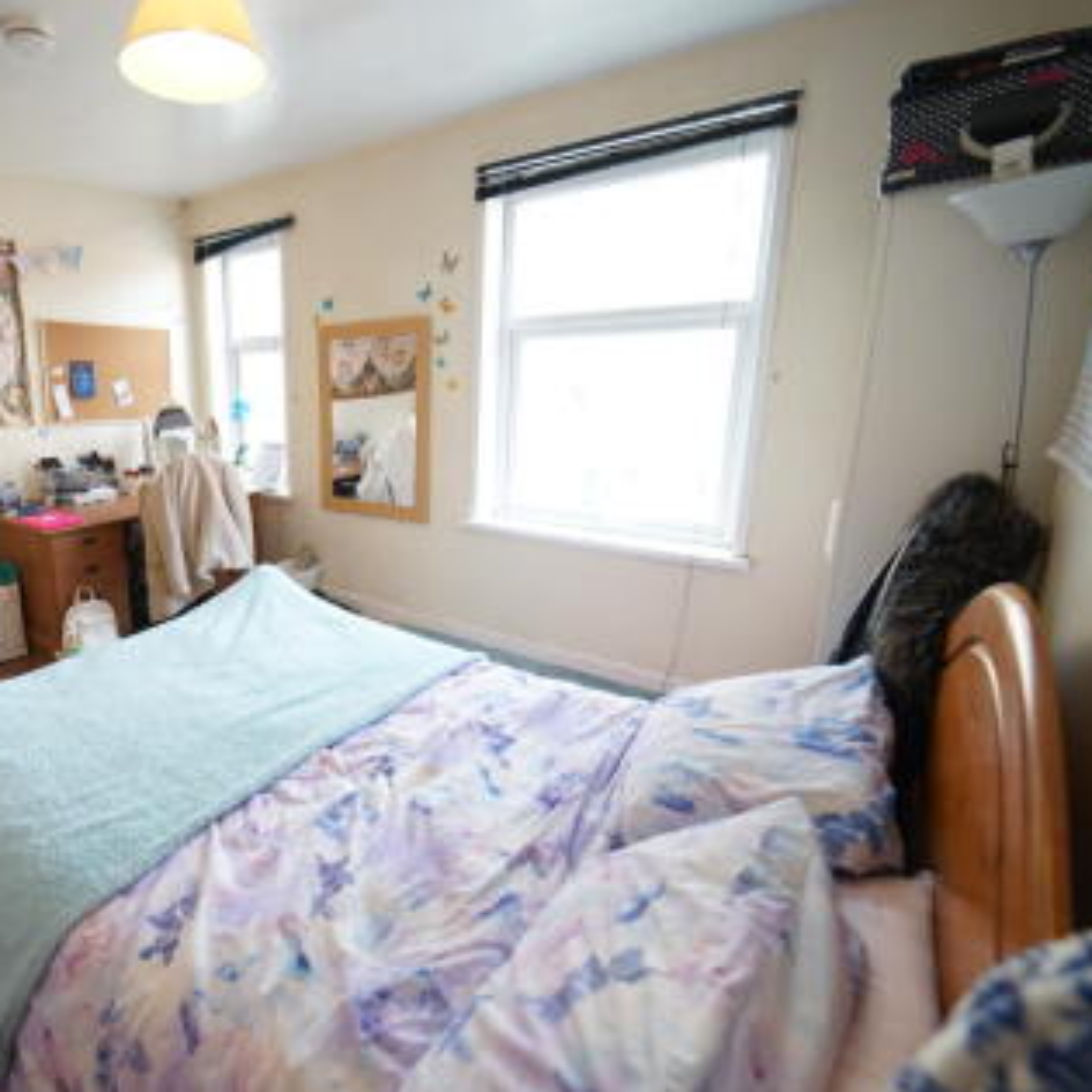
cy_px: 546
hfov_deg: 75.9
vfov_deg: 80.7
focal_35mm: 18
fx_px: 642
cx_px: 298
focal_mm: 14
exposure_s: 1/60
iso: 500
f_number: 2.8
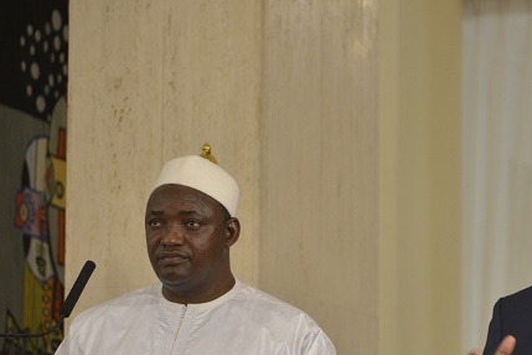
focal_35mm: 245
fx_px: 3620
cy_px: 251
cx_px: 396
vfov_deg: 5.6
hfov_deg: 8.4
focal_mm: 100
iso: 560
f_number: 4.5
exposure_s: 1/60
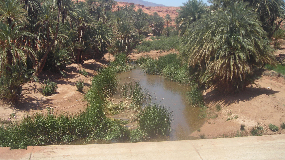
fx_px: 332
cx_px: 139
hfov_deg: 46.4
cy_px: 69
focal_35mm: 44
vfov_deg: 27.1
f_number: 6.4
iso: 50
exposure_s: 1/145
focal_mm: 6.3
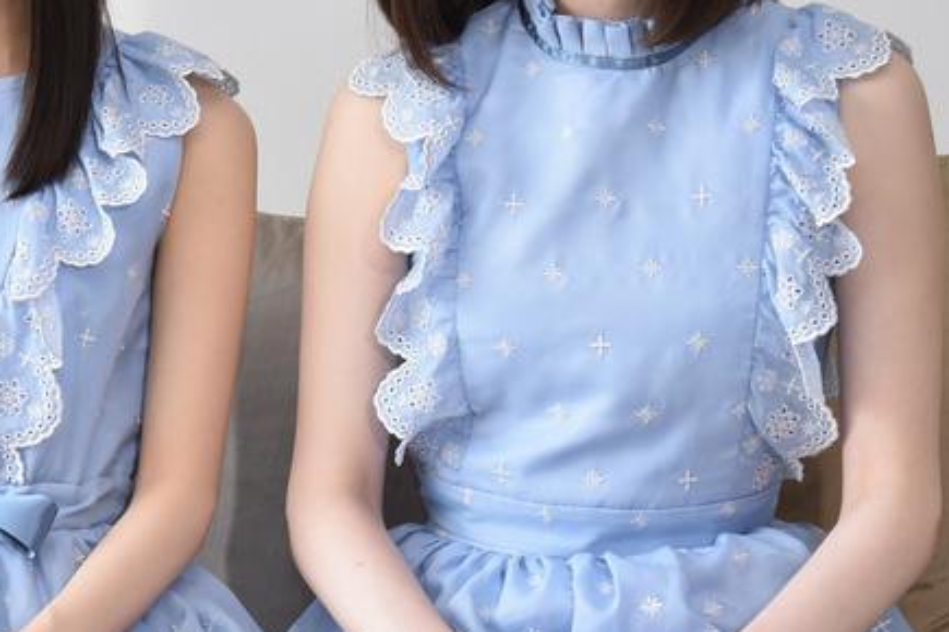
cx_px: -59
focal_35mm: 144
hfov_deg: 14.0
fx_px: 3796
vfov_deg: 9.5
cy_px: 277
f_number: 5
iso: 800
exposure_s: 1/160
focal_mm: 58
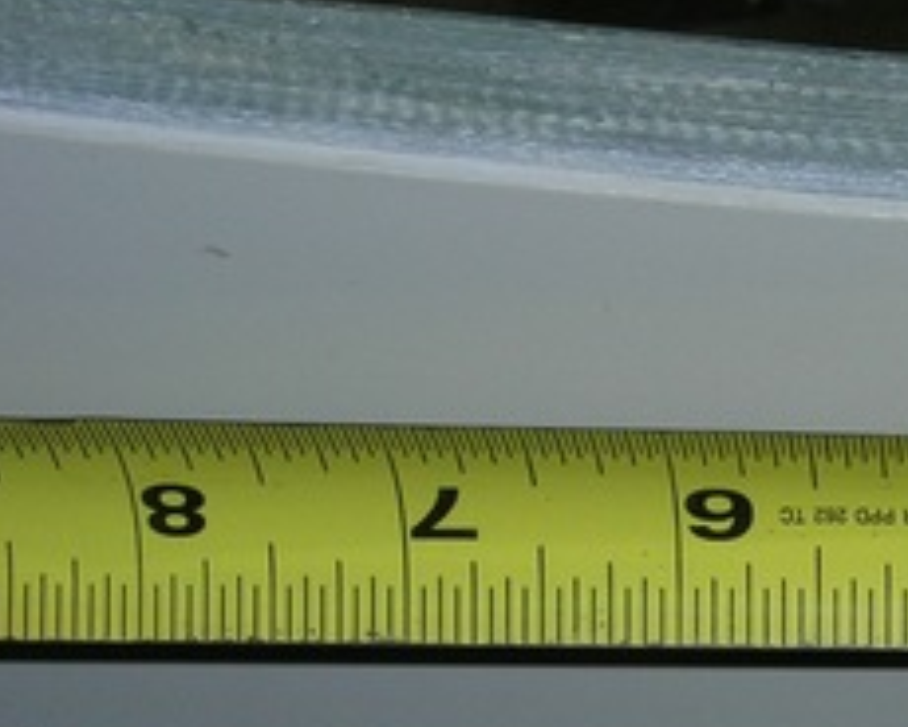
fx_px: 2768
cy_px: 533
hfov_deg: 17.6
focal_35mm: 103
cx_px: 1153
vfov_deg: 14.9
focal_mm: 7.8
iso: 64
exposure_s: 1/60.1
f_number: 4.8
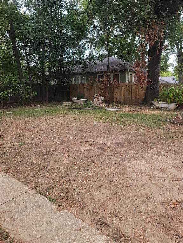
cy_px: 122
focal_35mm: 25
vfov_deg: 69.4
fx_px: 176
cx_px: 92
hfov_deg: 54.9
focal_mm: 7
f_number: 1.8
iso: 32
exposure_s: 1/120
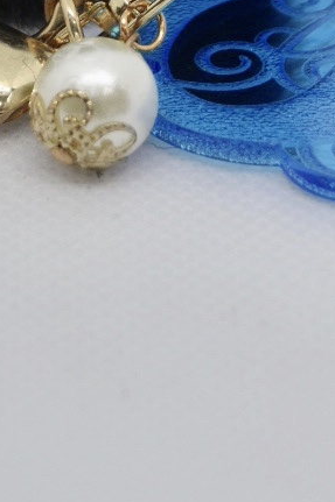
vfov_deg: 9.7
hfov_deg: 6.8
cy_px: -337
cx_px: 195
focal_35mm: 203
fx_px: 2836
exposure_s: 1/160
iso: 200
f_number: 6.3
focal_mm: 36
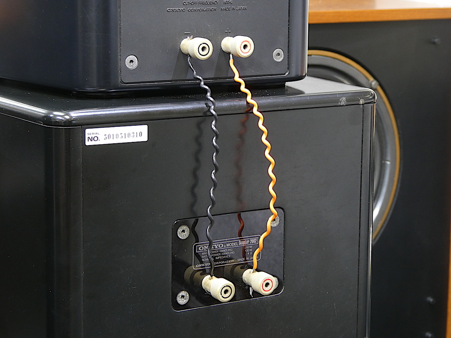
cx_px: 226
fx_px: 1173
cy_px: 169
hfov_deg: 21.8
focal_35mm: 90
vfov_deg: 16.4
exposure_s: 1/1.6
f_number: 4.9
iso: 200
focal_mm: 16.1
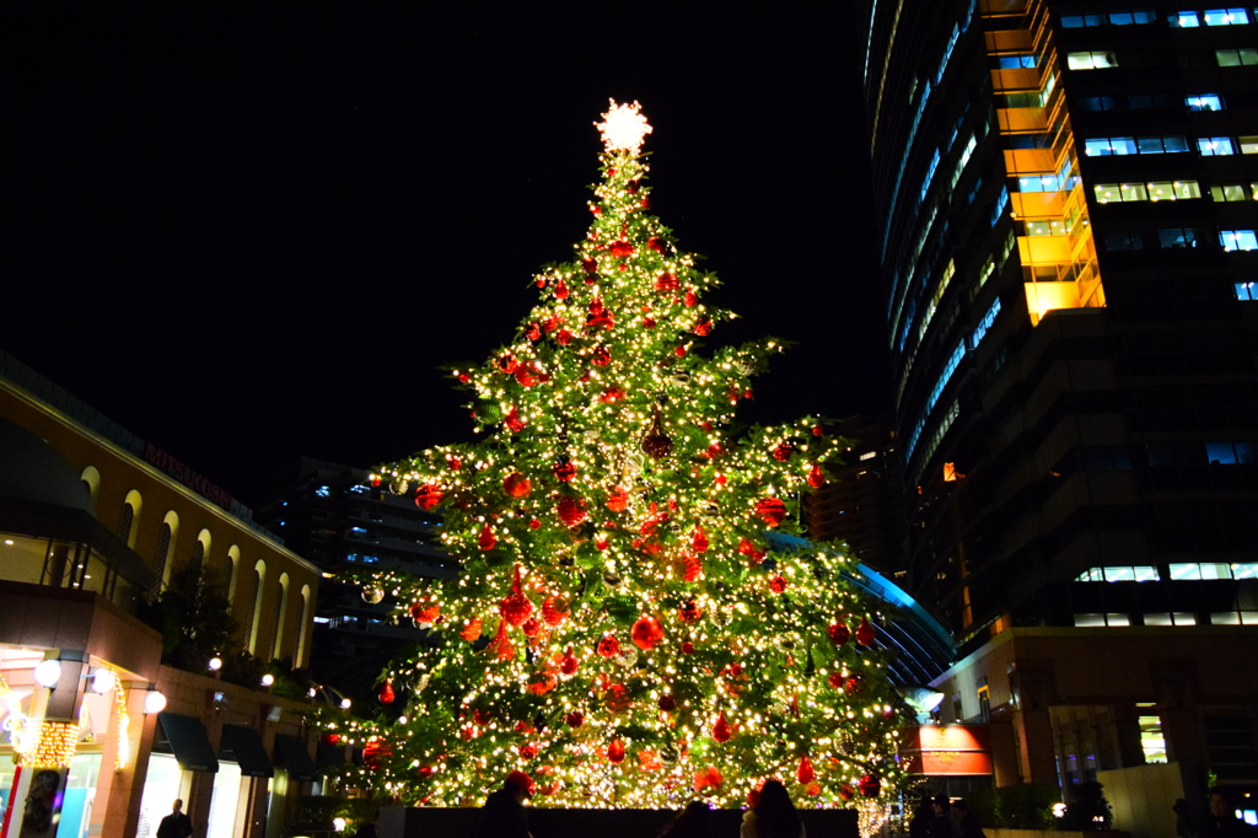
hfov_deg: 67.4
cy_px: 419
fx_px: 943
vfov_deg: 47.9
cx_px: 629
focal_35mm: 27
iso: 3200
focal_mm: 18
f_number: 3.5
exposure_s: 1/60
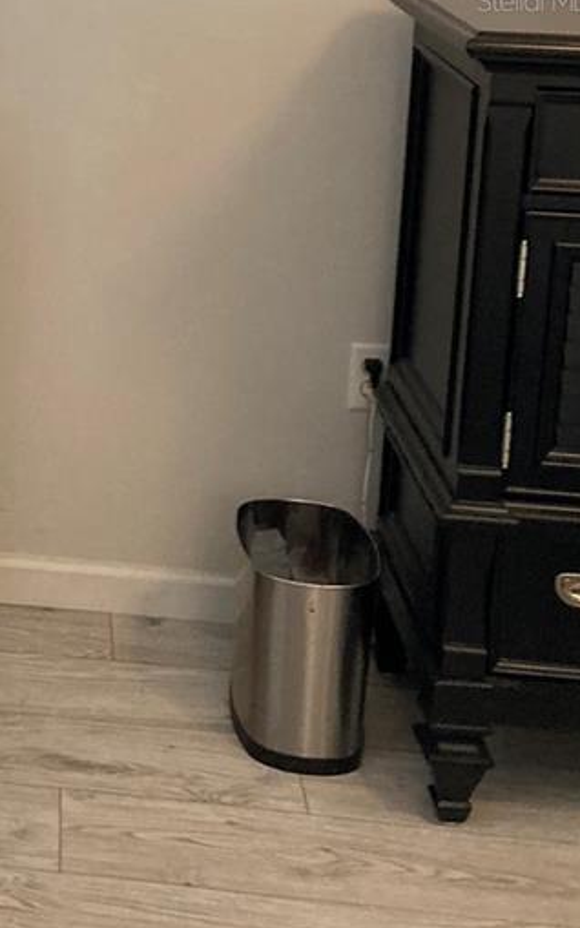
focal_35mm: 70
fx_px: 1771
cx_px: -215
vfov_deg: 27.7
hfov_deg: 17.3
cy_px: 0
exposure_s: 1/60
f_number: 1.8
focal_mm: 3.99
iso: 250
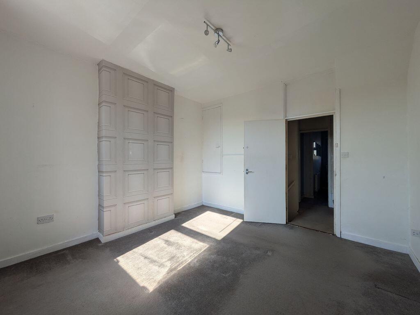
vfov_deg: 85.7
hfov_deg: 102.1
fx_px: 170
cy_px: 158
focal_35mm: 14
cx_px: 210
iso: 52
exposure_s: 1/408
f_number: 2.2
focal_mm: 1.83
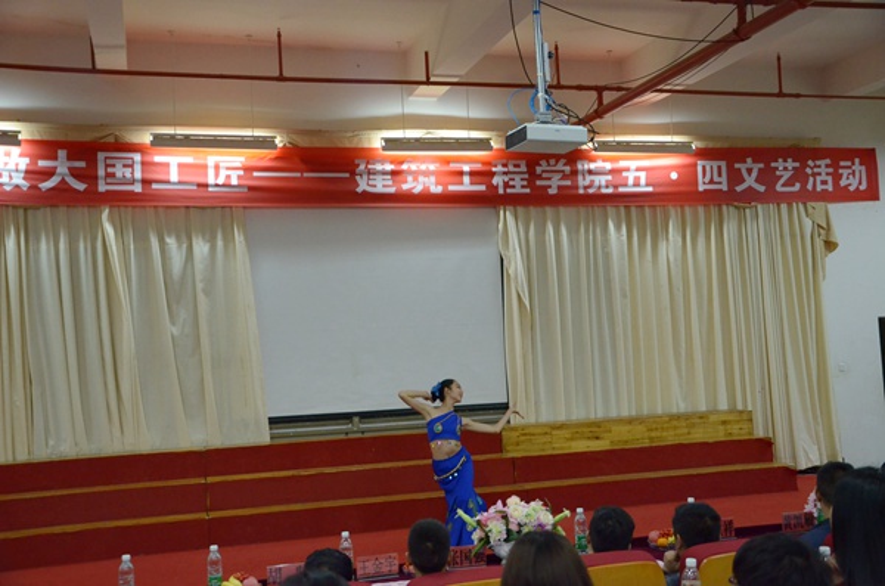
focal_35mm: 39
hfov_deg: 49.7
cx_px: 442
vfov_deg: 34.0
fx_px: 956
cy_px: 293
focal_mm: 26
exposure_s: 1/60
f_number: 4
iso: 2500
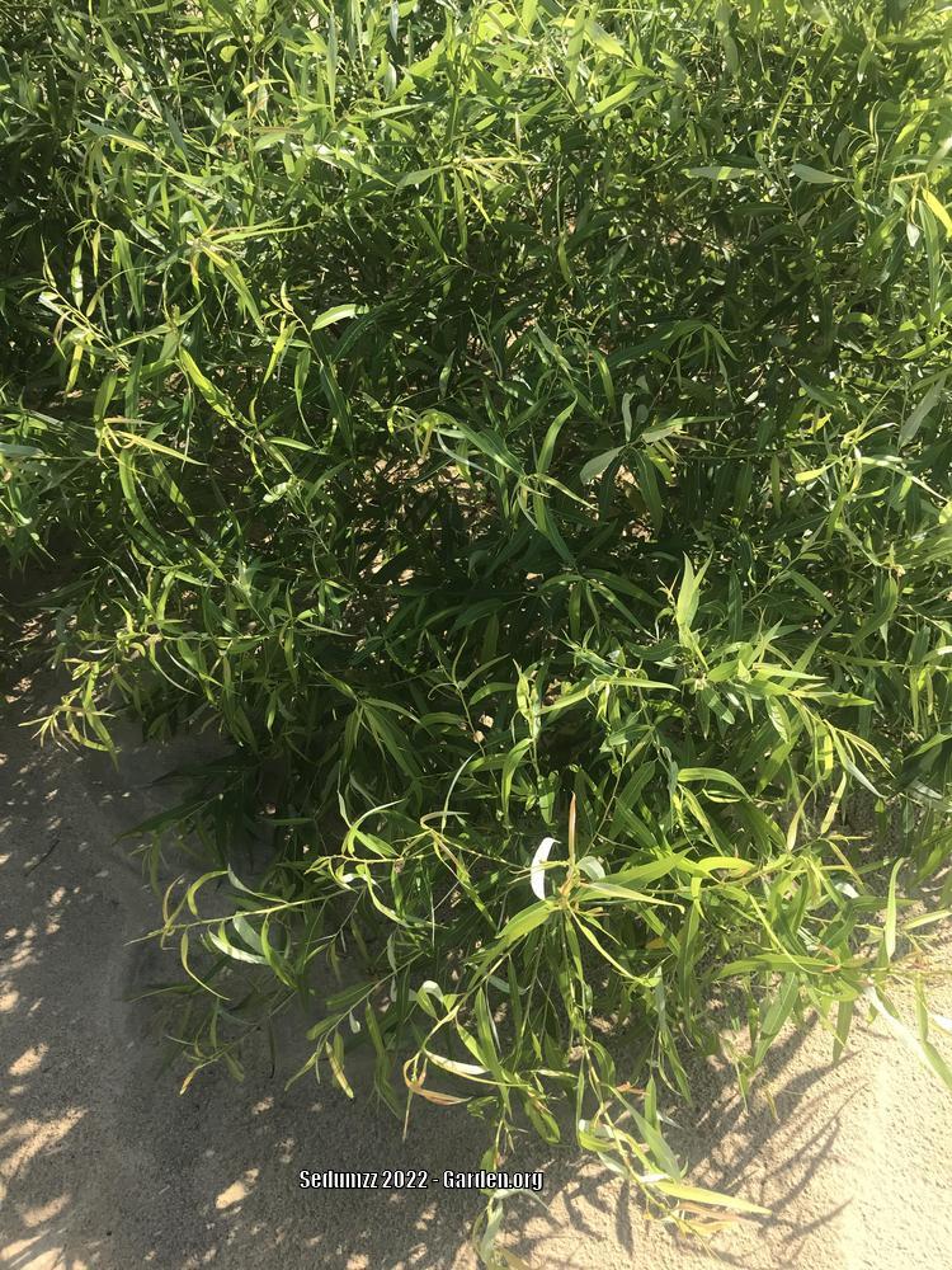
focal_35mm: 28
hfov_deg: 49.7
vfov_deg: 63.4
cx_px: 476
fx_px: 1027
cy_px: 635
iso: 20
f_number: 1.8
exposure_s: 1/805
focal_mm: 3.99
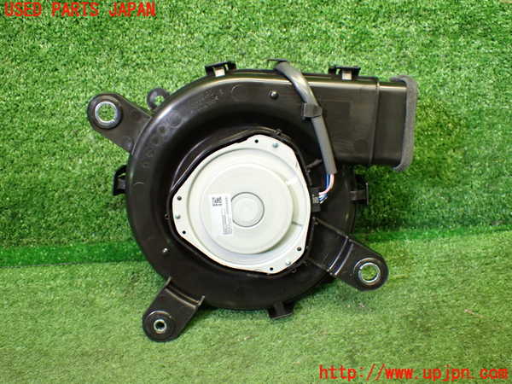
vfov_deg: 37.7
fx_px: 562
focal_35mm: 38
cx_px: 256
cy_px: 192
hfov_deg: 49.0
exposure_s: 1/80
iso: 800
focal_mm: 6.83
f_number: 2.7
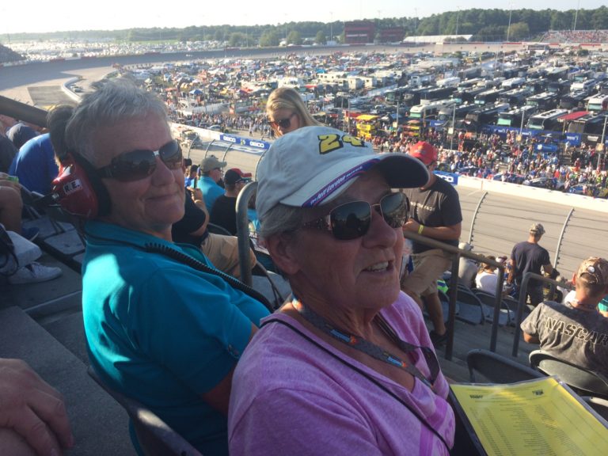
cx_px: 304
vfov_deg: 48.2
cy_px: 228
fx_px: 509
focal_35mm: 29
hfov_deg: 61.7
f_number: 2.2
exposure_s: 1/684
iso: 32
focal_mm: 4.15
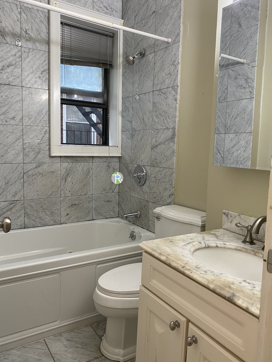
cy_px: 178
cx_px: 132
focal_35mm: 27
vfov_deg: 65.3
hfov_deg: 51.3
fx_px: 283
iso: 80
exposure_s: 1/60
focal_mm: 4.25
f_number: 1.8
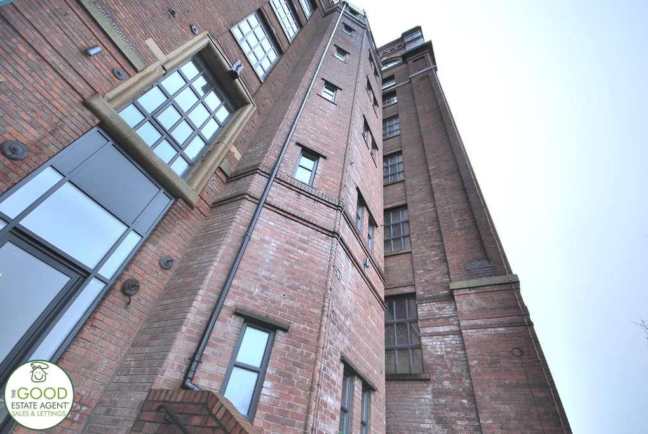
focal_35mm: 16
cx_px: 324
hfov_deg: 94.9
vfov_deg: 72.2
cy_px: 217
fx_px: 297
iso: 200
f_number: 5
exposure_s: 1/80
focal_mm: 11
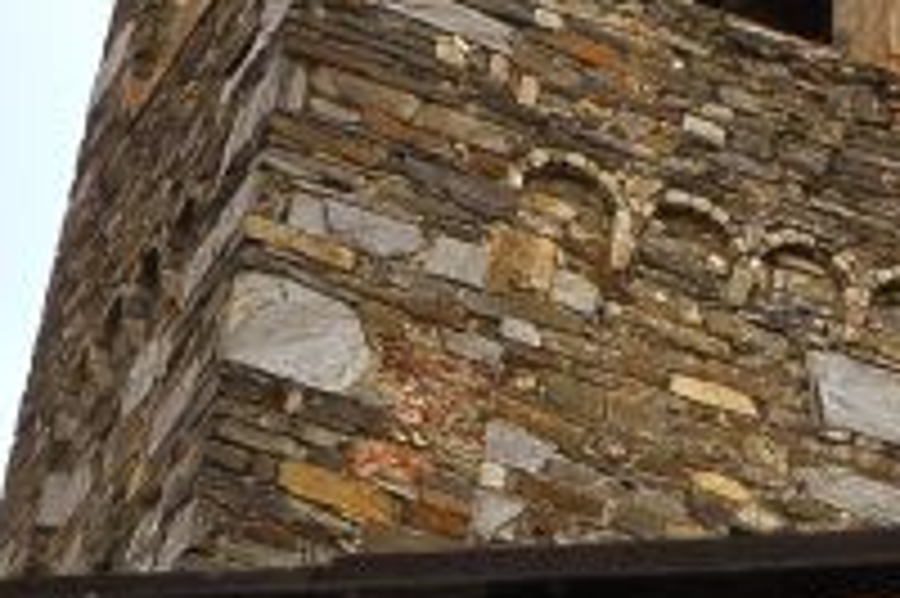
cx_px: 846
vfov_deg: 9.8
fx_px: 3447
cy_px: -22
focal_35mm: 138
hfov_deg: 14.7
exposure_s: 1/400
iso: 500
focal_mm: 18
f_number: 10
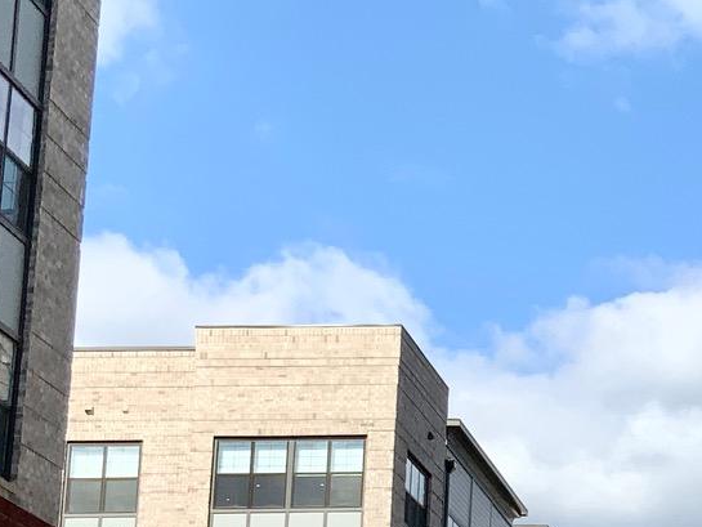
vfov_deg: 13.4
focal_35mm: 109
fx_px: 2211
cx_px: 868
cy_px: 514
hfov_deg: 17.1
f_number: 1.8
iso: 20
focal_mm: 3
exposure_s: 1/2538
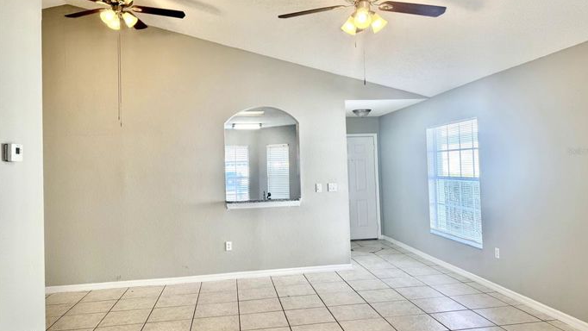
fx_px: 421
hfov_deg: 69.8
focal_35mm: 27
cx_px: 300
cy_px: 151
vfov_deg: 42.9
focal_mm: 6.76
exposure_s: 1/147
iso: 80
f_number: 1.78
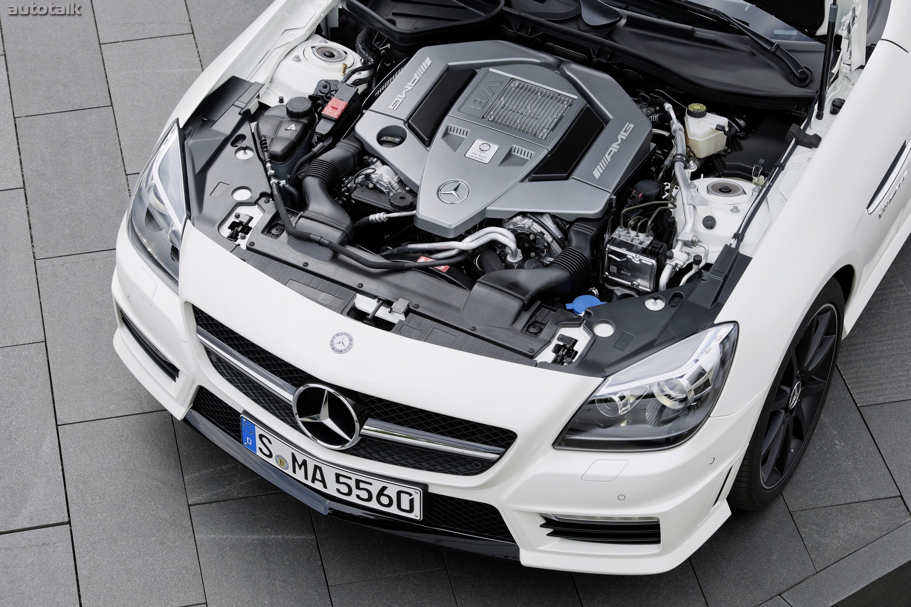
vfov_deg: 14.9
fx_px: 2328
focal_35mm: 92
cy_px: 304
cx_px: 456
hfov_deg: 22.1
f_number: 8
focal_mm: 92
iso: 100
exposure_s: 1/125
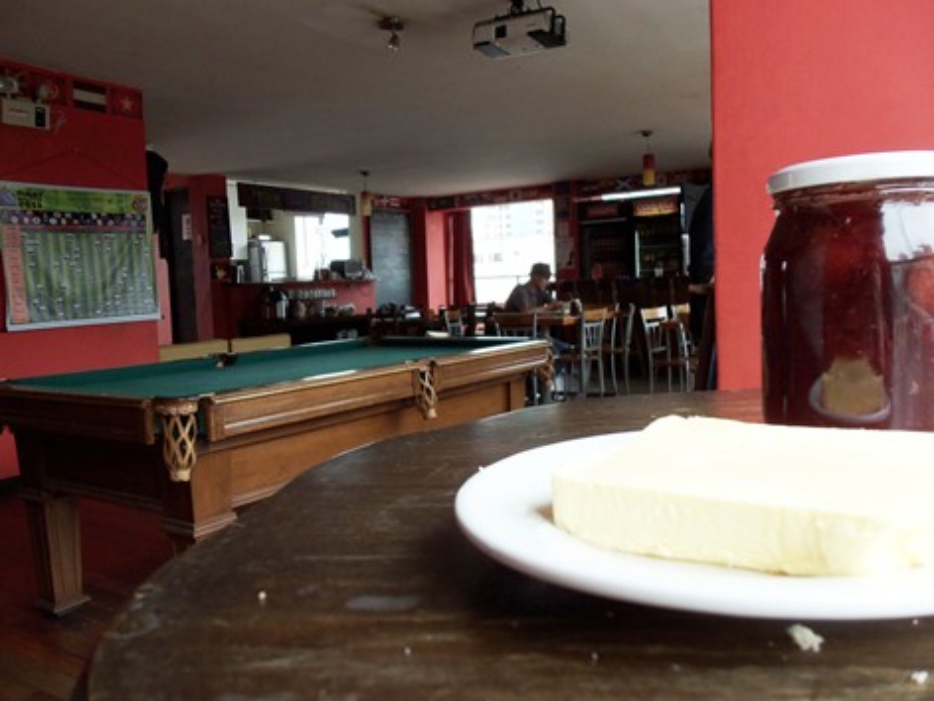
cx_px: 467
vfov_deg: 48.2
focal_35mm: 29
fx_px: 782
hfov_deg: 61.7
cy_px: 350
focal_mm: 5.2
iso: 80
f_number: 3.4
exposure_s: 1/50
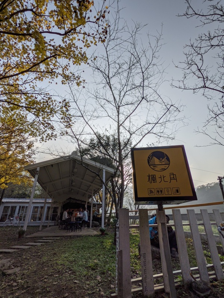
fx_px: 138
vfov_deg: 94.5
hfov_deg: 78.1
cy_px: 149
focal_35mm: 16
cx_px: 112
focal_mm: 2.22
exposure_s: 1/2320
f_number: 2.2
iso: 34
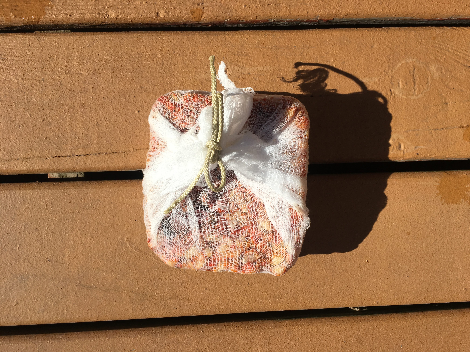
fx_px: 394
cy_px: 176
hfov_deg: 61.7
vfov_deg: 48.2
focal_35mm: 29
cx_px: 235
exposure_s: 1/2747
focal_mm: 4.15
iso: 25
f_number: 2.2
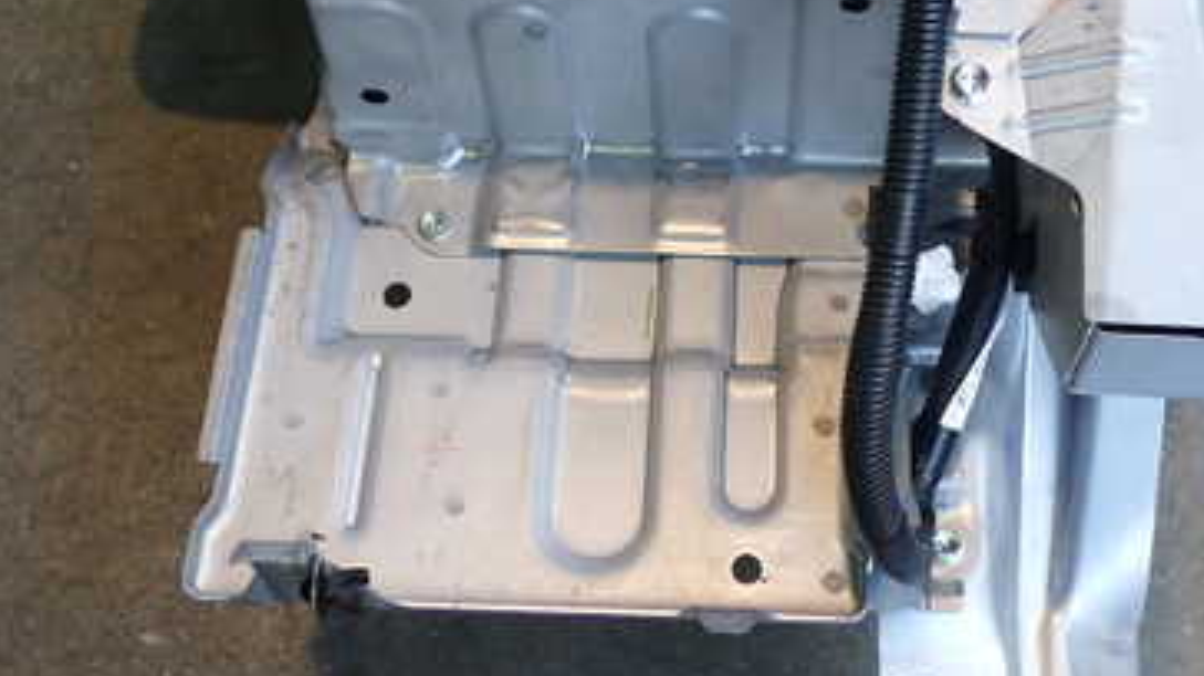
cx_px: 716
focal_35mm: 54
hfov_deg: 38.4
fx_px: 1724
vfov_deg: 21.7
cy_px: 56
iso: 200
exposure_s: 1/60
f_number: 2.3
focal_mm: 5.4
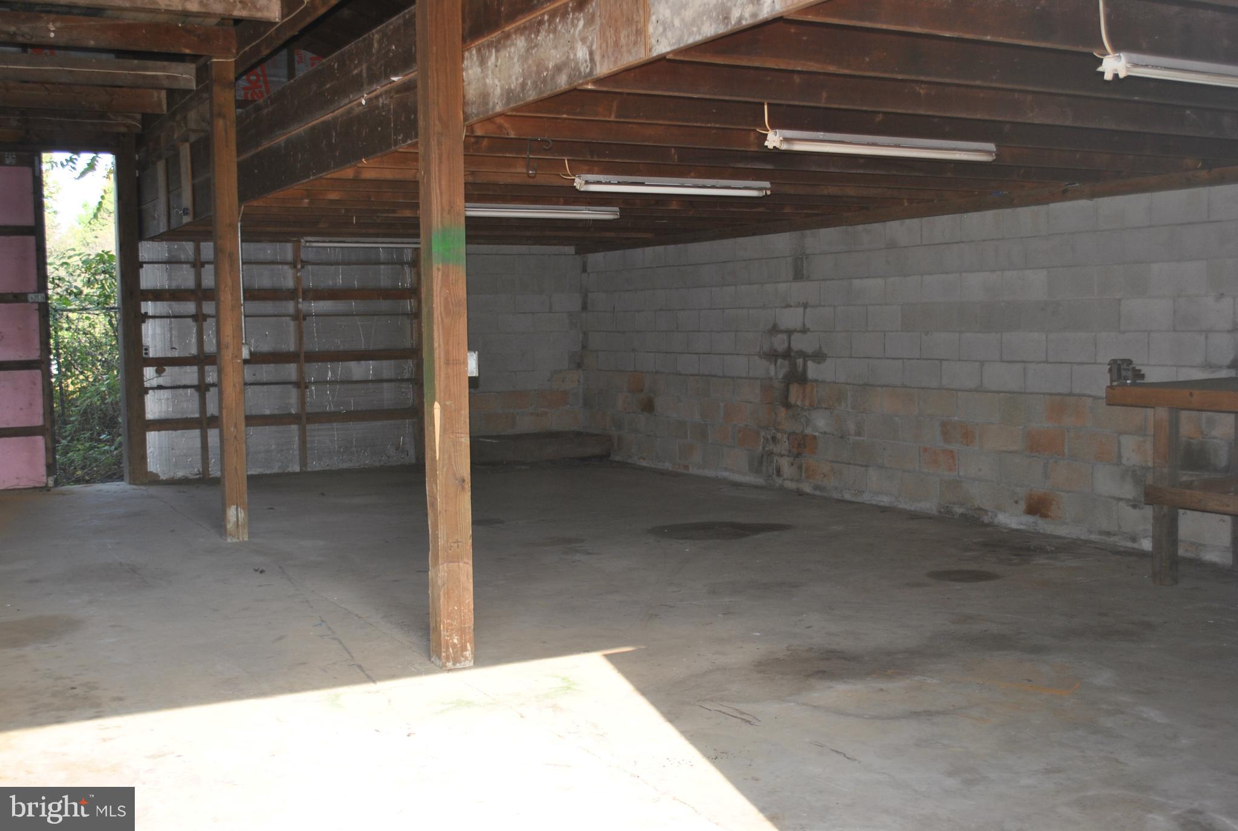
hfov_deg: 49.5
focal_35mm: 39
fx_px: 1344
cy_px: 416
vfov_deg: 34.3
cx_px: 619
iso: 160
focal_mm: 26
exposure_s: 1/125
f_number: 4.2
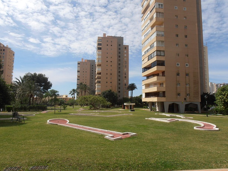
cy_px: 86
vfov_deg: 56.8
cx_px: 114
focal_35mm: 24
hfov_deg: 71.6
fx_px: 158
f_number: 7.9
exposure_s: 1/320
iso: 80
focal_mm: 4.2
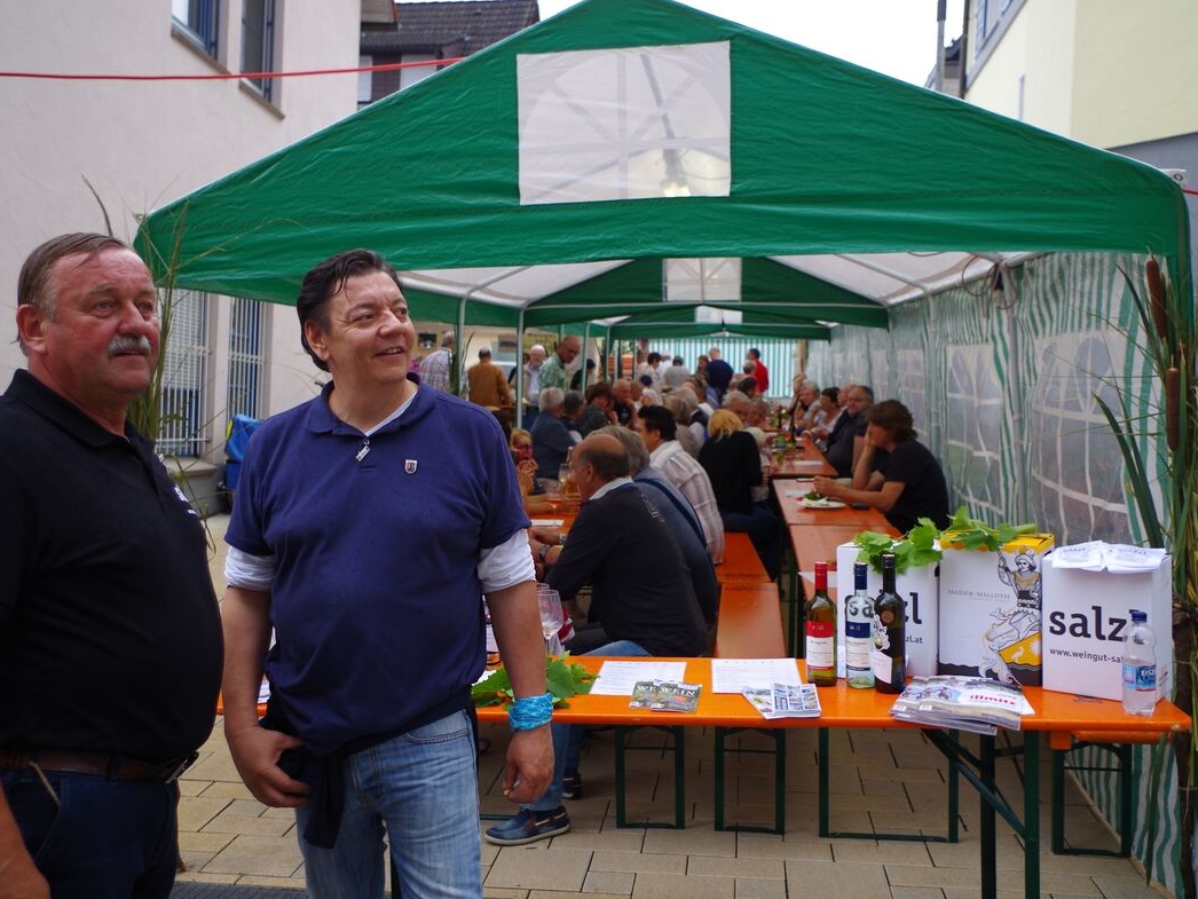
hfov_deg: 55.3
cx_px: 584
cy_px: 451
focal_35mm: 33
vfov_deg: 43.0
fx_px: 1142
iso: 100
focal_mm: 20
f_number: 4
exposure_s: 1/100
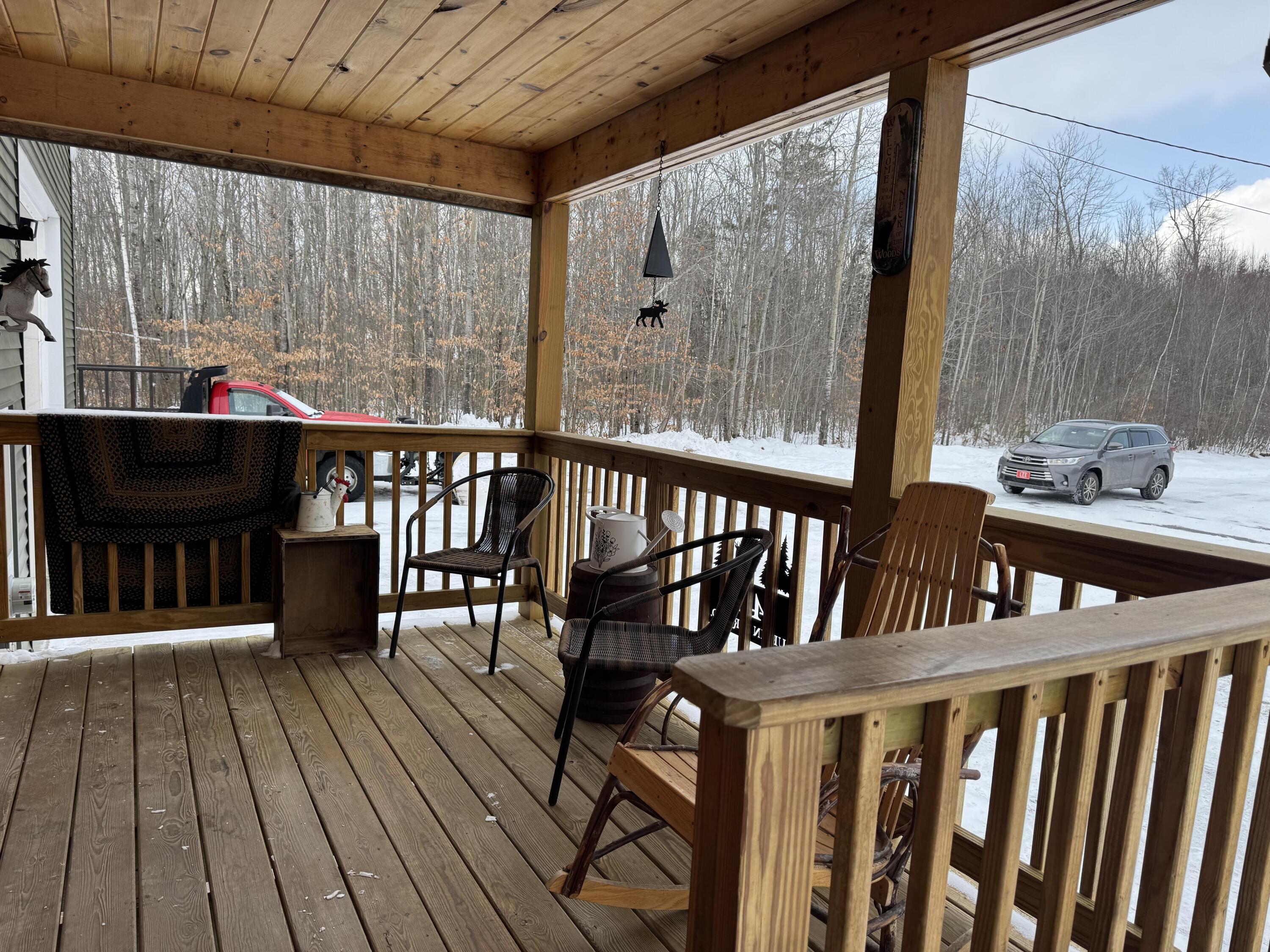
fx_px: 881
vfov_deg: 56.8
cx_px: 635
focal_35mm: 24
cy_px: 476
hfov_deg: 71.6
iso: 80
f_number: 1.78
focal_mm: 6.76
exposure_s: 1/639
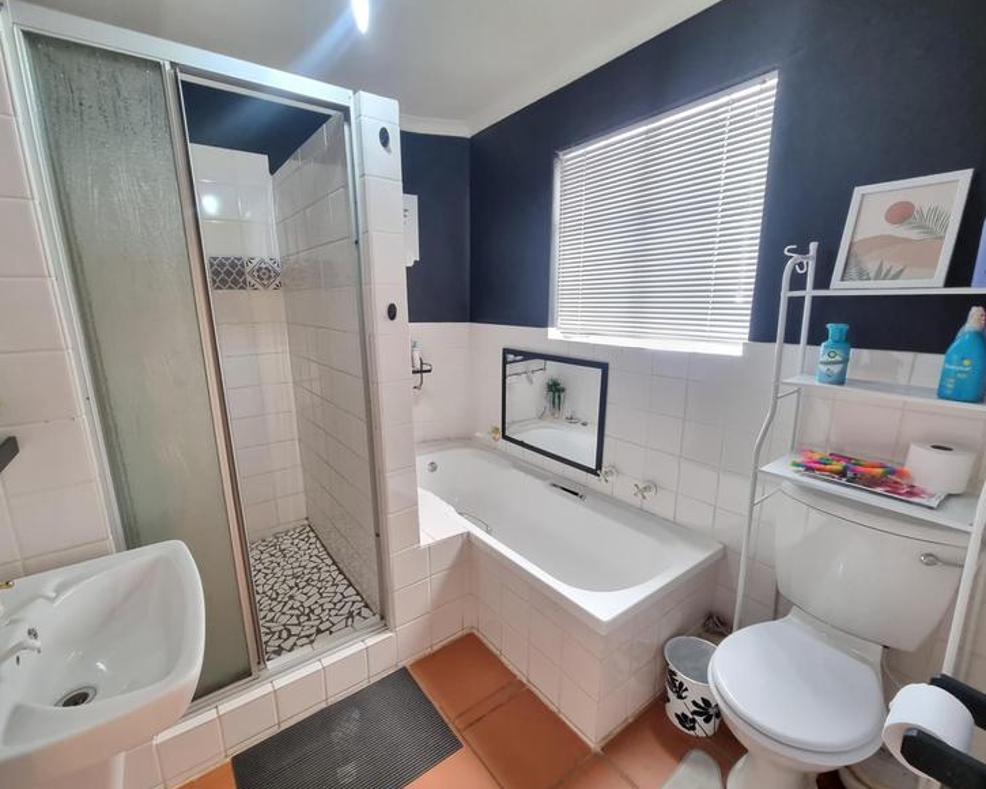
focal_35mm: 14
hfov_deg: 100.7
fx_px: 409
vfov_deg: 88.0
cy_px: 403
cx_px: 477
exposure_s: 1/25
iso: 640
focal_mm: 2.2
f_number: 2.2
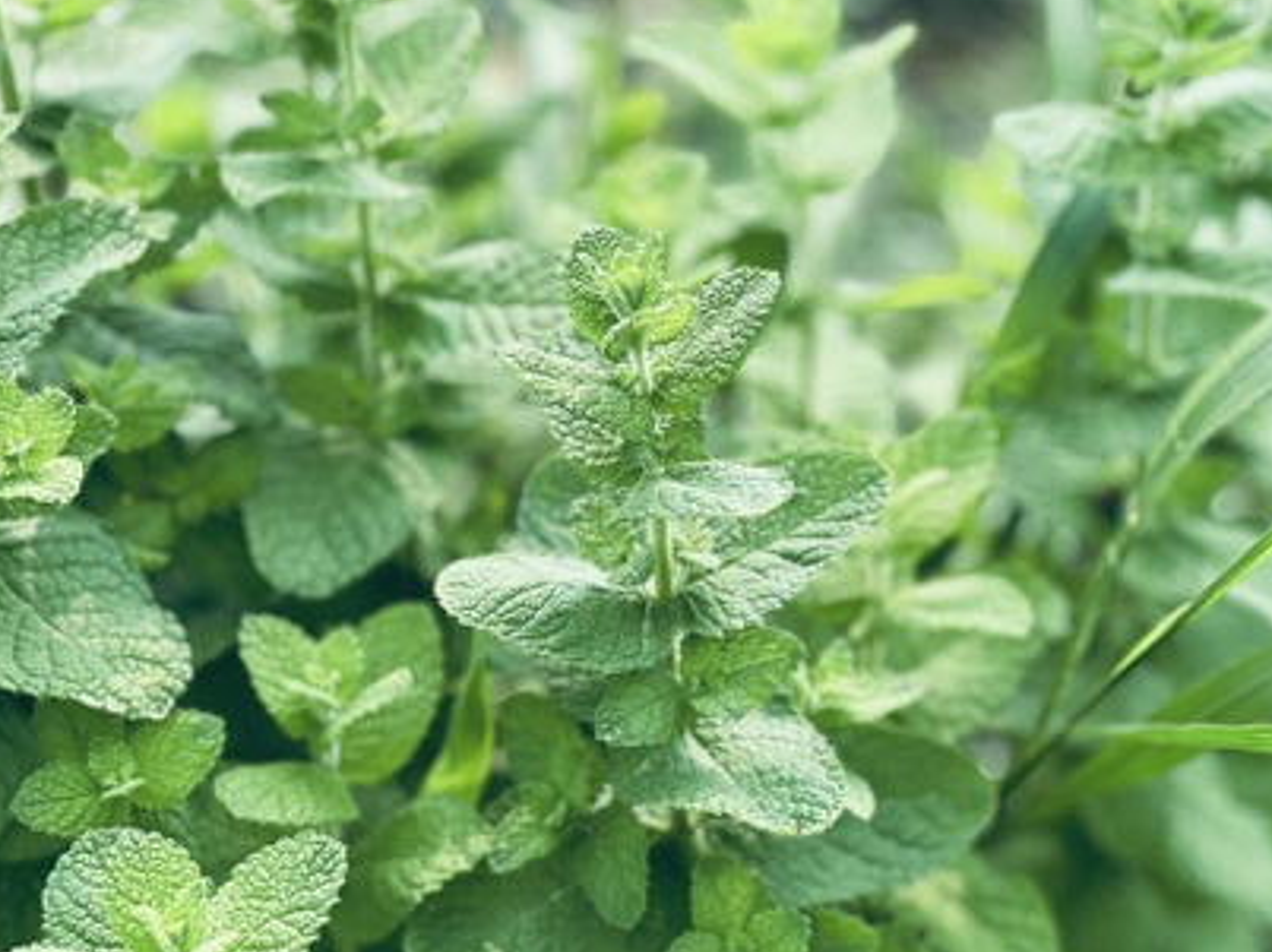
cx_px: 595
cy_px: 417
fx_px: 3379
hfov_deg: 21.3
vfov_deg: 16.0
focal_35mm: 92
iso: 25
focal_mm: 9
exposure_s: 1/235
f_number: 2.8
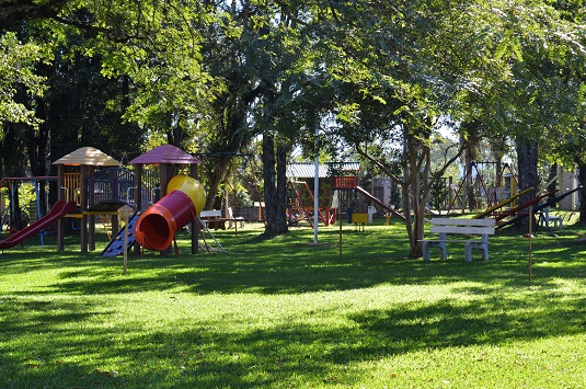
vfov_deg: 14.7
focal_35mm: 93
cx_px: 321
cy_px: 186
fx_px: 1504
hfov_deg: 22.0
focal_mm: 55
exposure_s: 1/200
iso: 400
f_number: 8
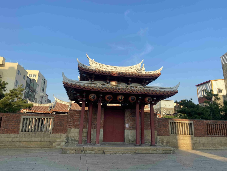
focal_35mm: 26
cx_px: 114
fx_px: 170
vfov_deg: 53.1
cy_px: 86
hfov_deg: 67.3
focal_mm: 4.25
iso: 32
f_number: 1.8
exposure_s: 1/1258
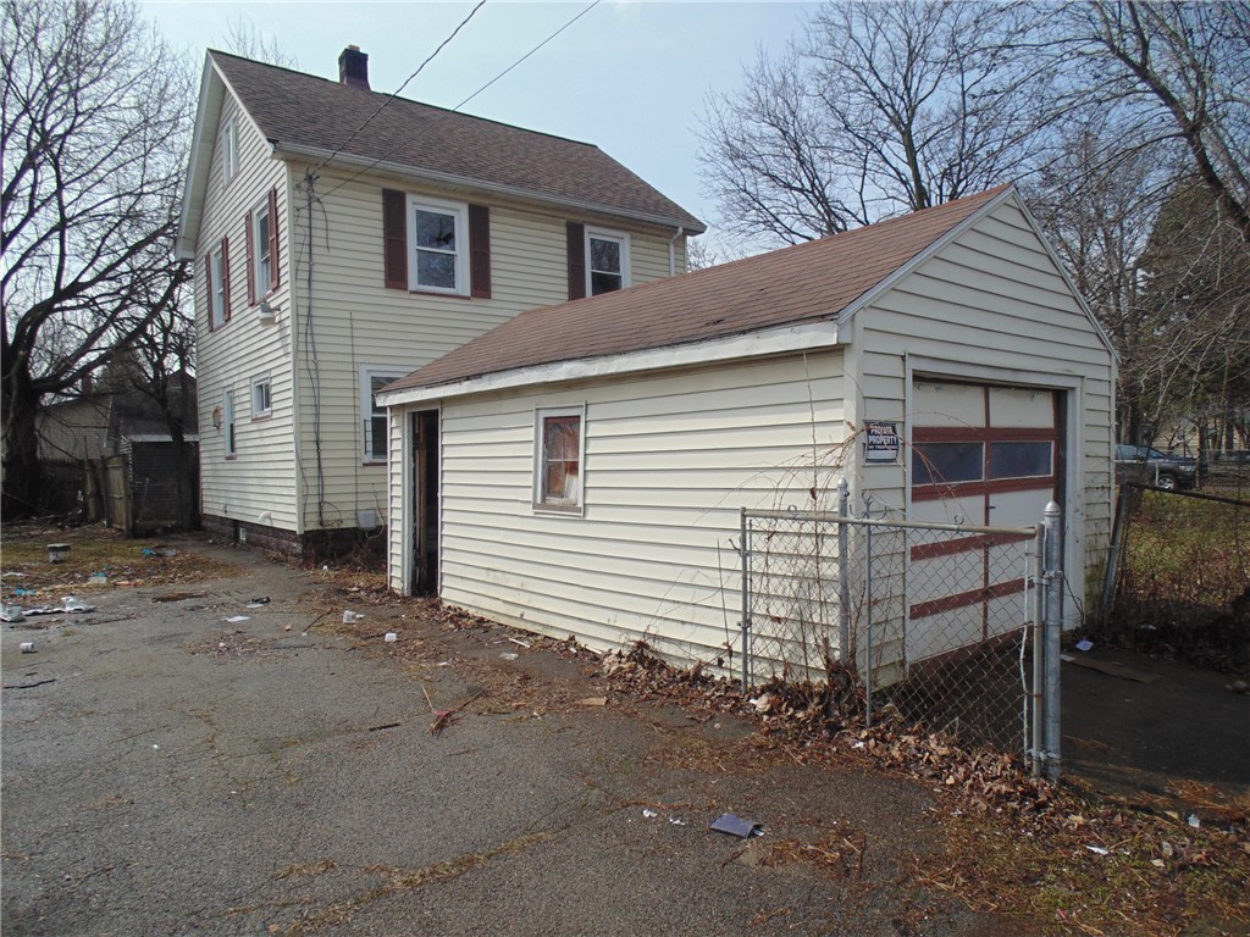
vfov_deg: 61.1
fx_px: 794
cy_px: 468
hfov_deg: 76.4
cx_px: 625
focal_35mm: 22
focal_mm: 4
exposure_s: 1/125
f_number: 9.7
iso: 80
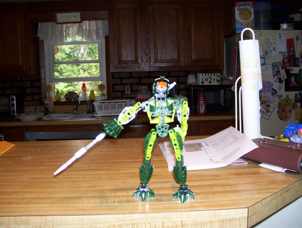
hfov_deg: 51.3
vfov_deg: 39.7
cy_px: 114
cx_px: 151
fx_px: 314
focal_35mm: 36
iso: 80
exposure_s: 1/60
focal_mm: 6
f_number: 2.7
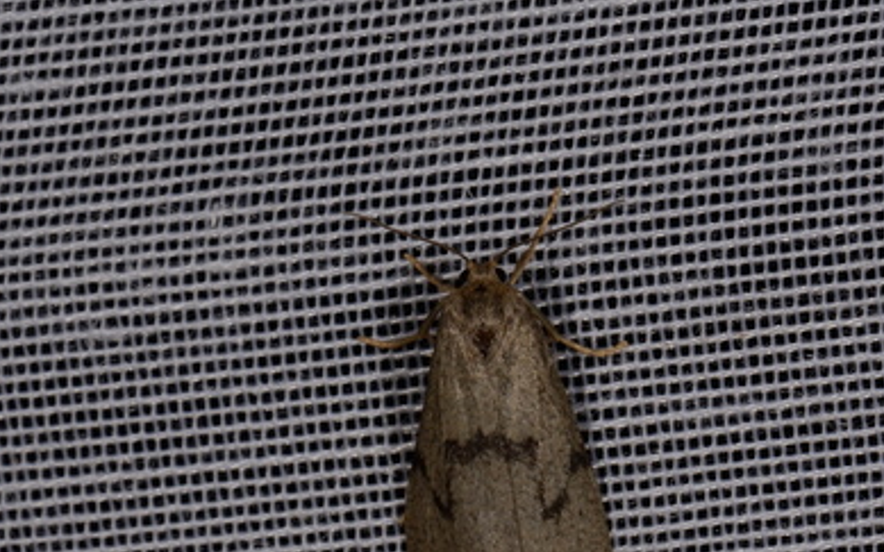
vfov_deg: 5.0
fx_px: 6360
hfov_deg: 8.0
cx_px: 502
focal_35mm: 264
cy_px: 425
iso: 100
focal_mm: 85
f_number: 25
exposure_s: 1/60
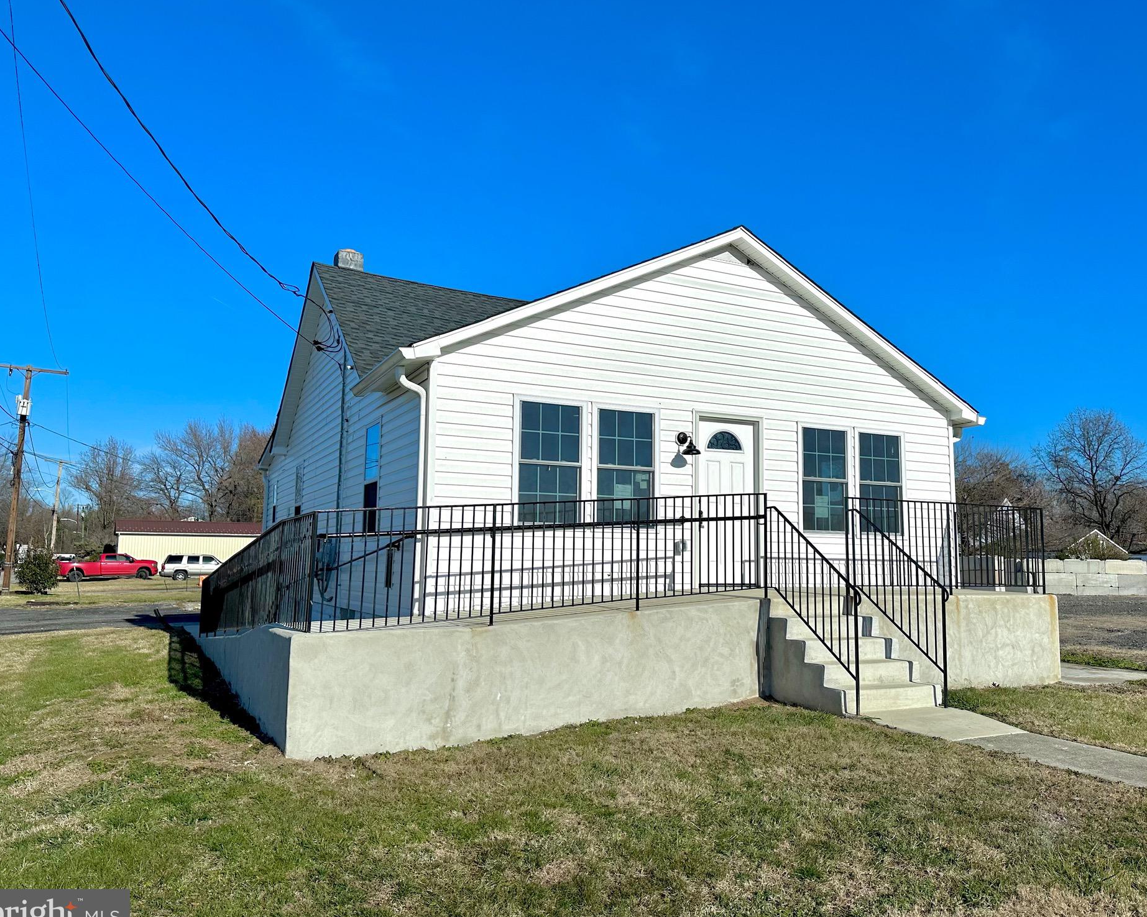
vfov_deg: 54.9
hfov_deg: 66.0
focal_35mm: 26
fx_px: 883
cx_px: 611
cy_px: 463
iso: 80
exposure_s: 1/13699
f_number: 1.78
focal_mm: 6.86
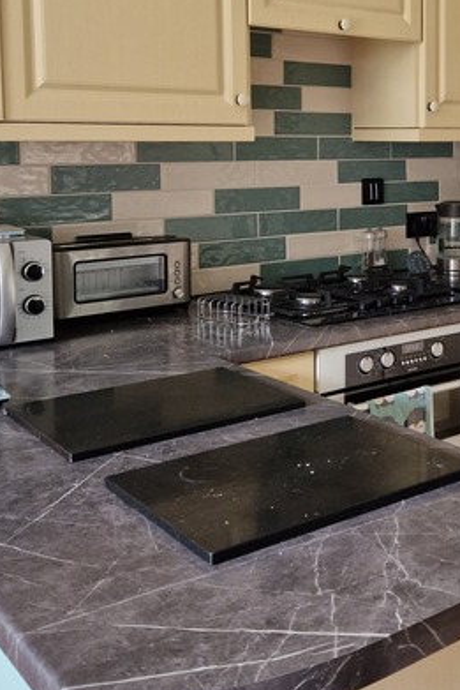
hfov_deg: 27.6
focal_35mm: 47
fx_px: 900
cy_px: 189
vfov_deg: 40.9
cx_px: 412
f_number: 1.8
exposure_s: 1/100
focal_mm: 5.4
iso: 320
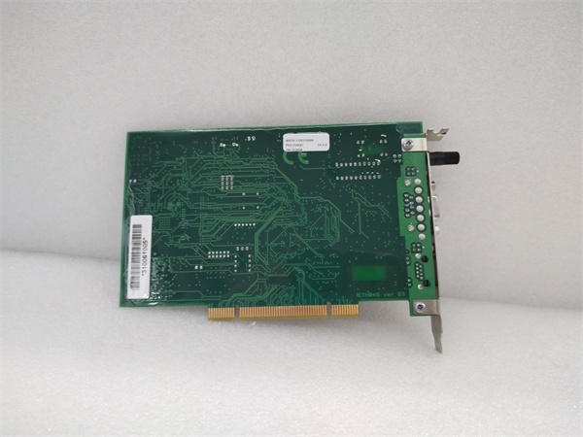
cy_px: 218
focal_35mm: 26
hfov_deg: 67.3
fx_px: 438
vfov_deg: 53.1
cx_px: 292
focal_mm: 4.75
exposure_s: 1/33.3
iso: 439
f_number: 1.8
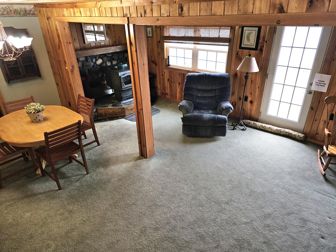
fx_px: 223
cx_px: 168
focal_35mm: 23
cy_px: 126
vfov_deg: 58.9
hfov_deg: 73.9
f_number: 1.7
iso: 125
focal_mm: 6.3
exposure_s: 1/24
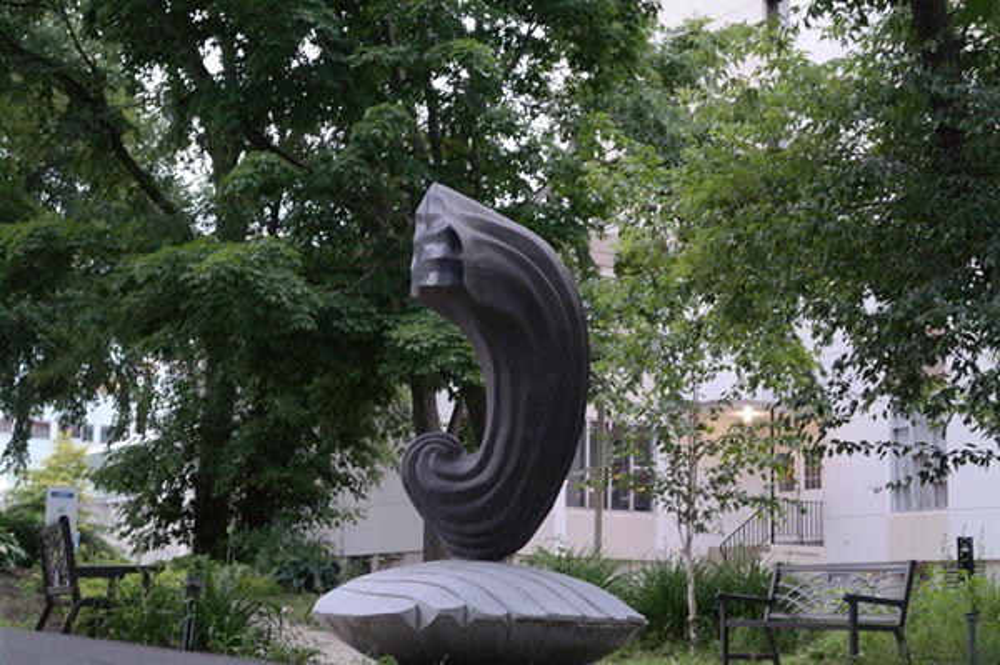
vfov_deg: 19.7
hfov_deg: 29.3
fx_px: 1915
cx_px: 500
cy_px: 332
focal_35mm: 69
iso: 3200
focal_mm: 45
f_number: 5
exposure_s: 1/50
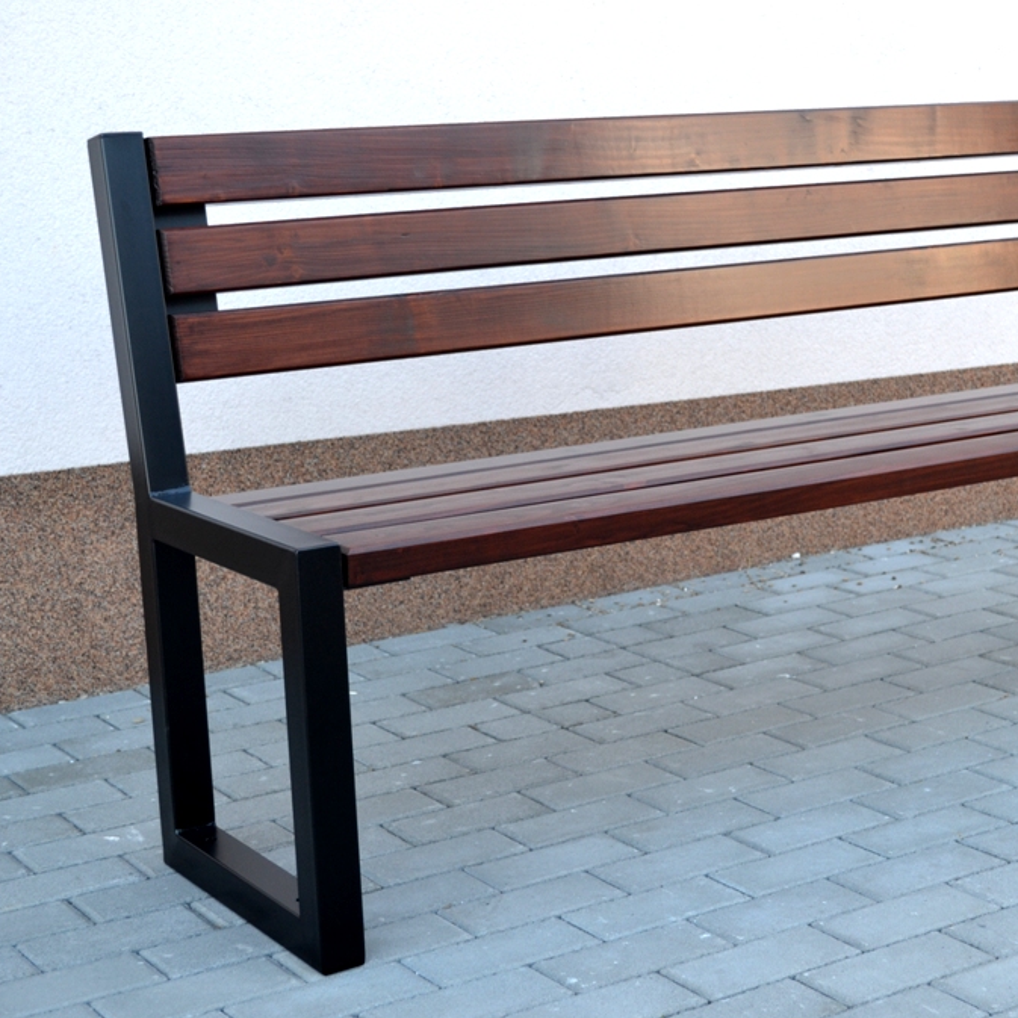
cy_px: 514
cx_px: 740
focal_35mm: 66
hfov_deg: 25.8
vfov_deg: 26.1
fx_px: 2196
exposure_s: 1/125
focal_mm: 34
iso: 400
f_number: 5.6
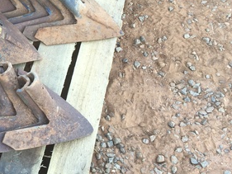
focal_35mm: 68
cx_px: -23
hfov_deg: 26.3
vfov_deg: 21.2
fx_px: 456
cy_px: 24
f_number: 2.2
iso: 25
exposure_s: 1/50
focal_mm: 4.15
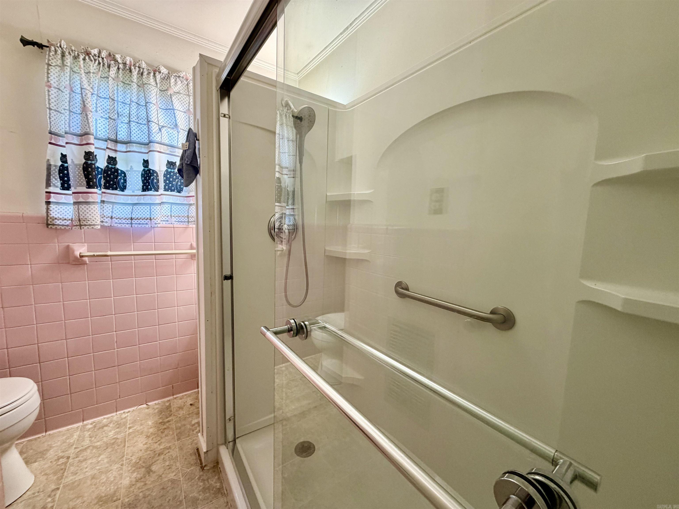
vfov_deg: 85.7
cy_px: 254
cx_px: 340
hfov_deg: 102.1
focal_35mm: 14
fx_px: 275
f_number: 2.2
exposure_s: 1/60
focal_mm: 2.22
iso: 200
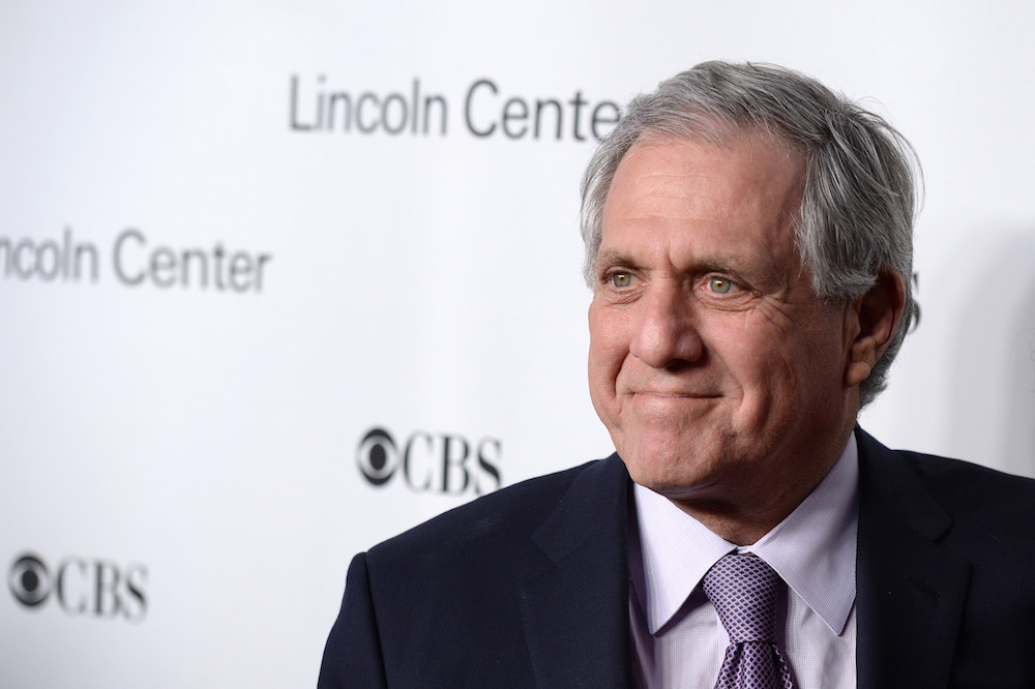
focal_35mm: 180
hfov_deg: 11.4
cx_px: 518
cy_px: 344
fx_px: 5173
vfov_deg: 7.6
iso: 1250
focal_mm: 180
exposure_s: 1/320
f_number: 4.5
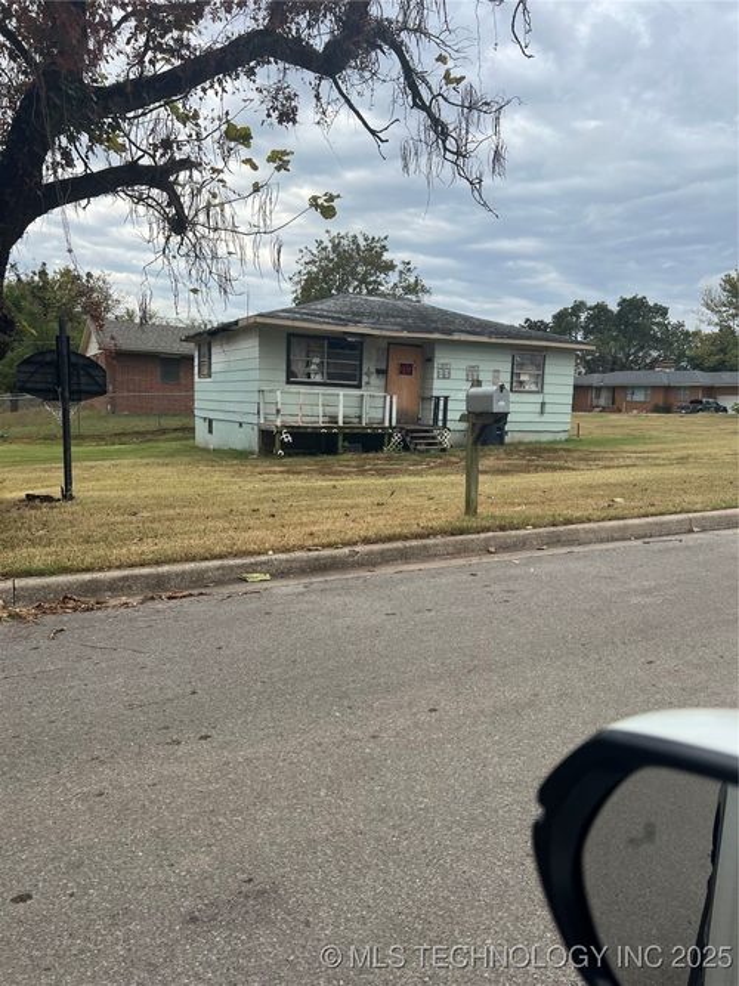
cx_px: 370
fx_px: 740
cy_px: 493
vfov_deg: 67.3
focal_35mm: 26
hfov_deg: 53.0
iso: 50
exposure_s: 1/1553
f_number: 1.5
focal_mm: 5.7
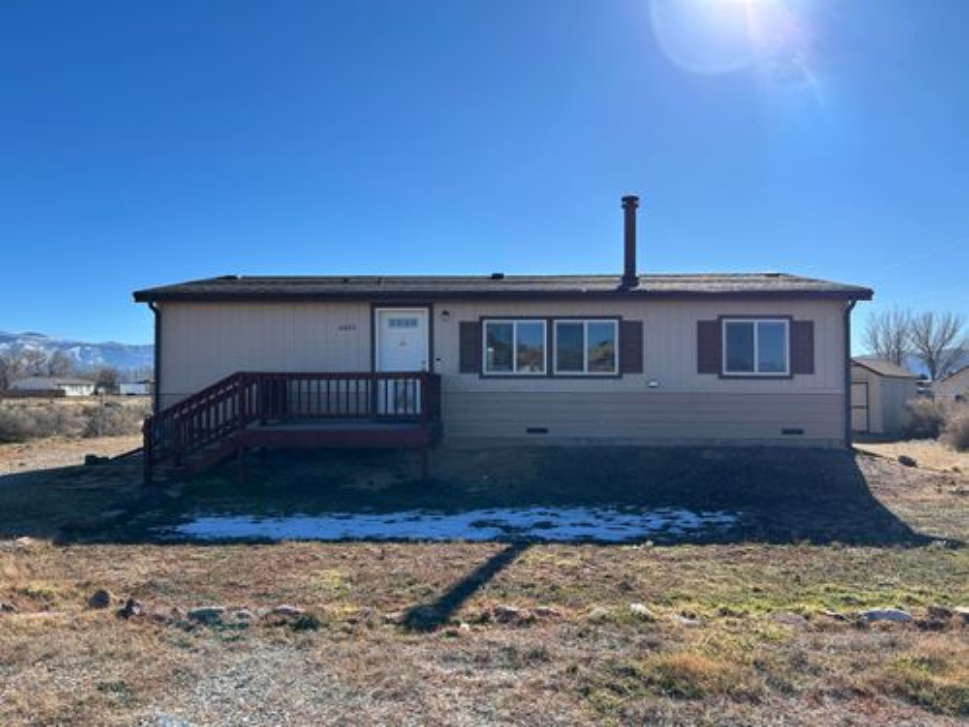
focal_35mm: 26
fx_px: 728
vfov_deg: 53.1
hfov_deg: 67.3
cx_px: 484
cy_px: 364
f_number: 1.5
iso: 50
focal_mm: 5.7
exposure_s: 1/4831
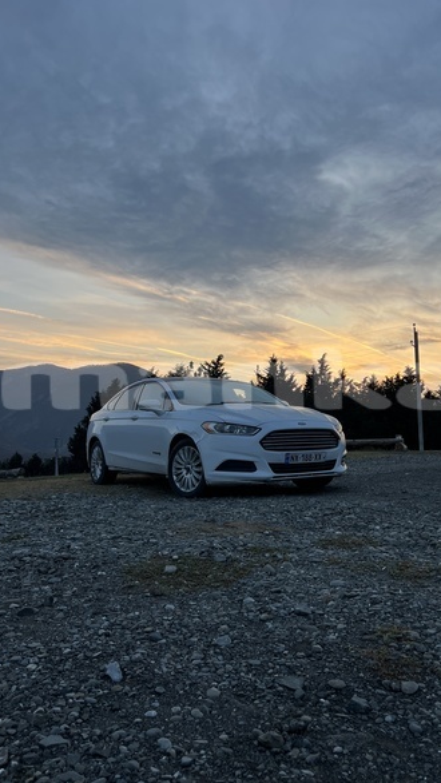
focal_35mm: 29
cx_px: 267
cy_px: 385
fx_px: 602
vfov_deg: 66.0
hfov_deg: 40.0
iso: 40
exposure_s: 1/182
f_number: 1.5
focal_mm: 5.7
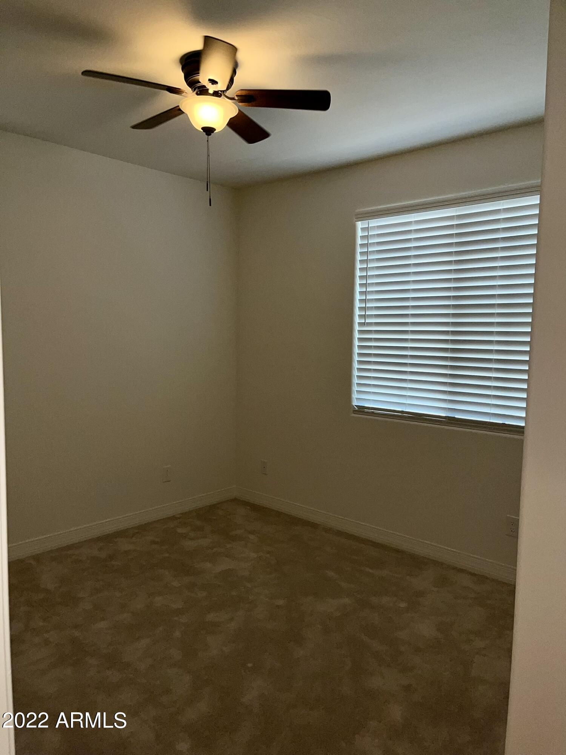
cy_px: 378
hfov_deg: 53.1
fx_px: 567
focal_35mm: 26
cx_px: 283
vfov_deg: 67.3
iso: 32
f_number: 1.6
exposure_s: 1/416
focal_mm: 5.1
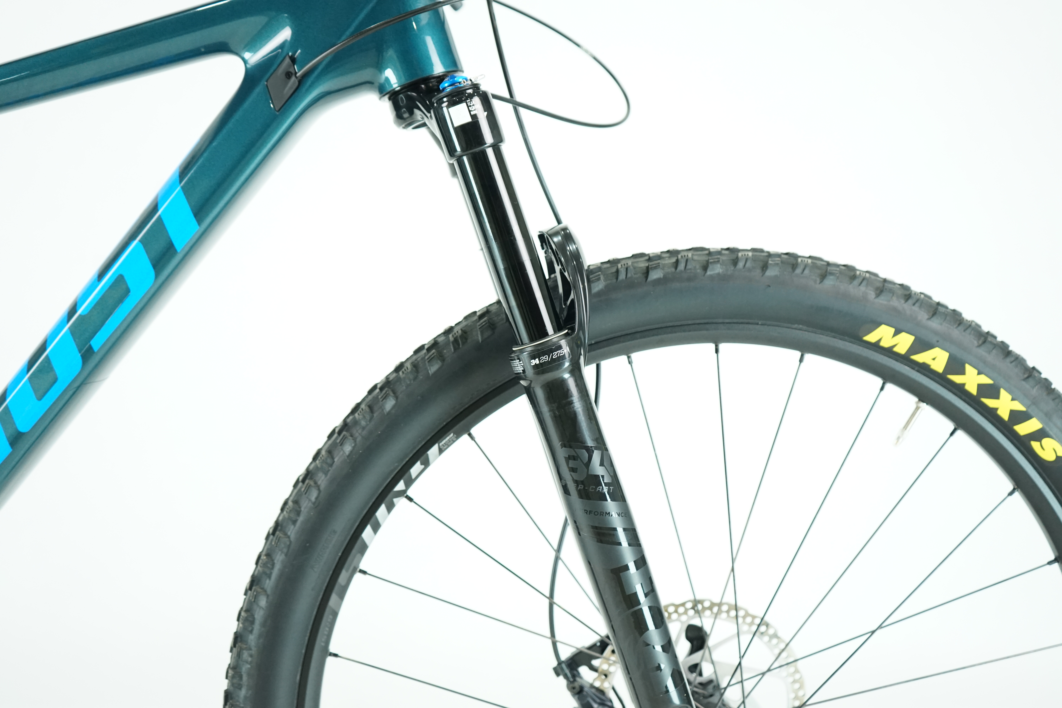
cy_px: 354
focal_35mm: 35
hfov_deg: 54.4
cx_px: 531
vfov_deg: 37.9
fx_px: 1032
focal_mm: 35
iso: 2000
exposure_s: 1/200
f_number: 4
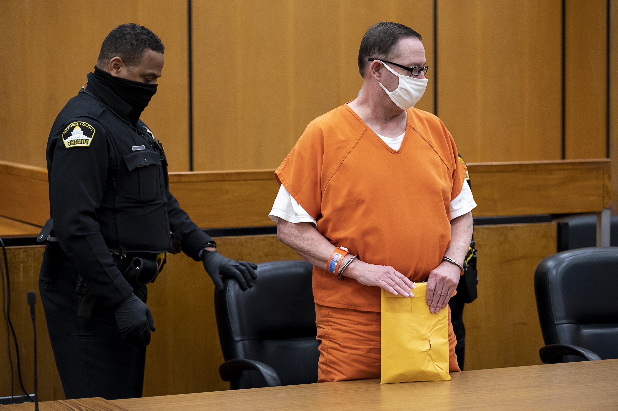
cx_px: 309
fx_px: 1990
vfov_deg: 11.8
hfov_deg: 17.7
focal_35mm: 116
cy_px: 206
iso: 3200
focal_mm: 116
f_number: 2.8
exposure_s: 1/640
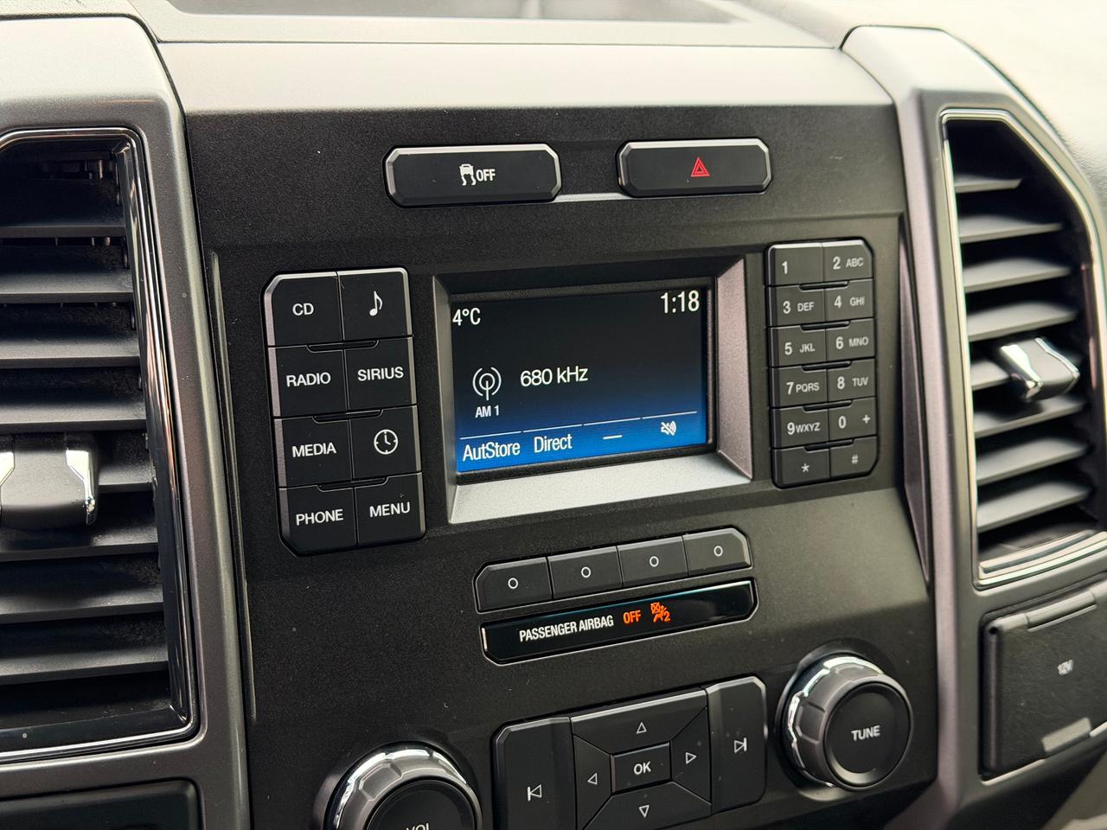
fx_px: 1535
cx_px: 554
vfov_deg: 30.3
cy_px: 415
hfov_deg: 39.7
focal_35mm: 48
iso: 200
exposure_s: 1/160
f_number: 1.78
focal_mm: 6.76
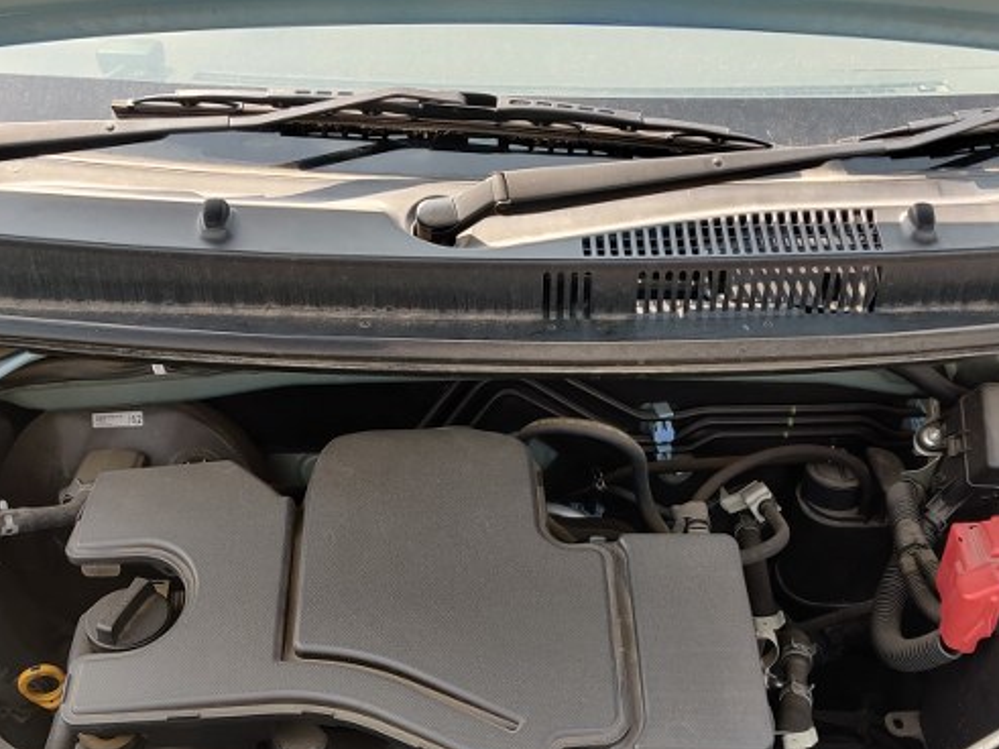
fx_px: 1270
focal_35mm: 44
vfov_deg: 32.4
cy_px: 535
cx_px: 568
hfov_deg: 42.9
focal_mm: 4.75
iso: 100
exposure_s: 1/149
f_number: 1.65
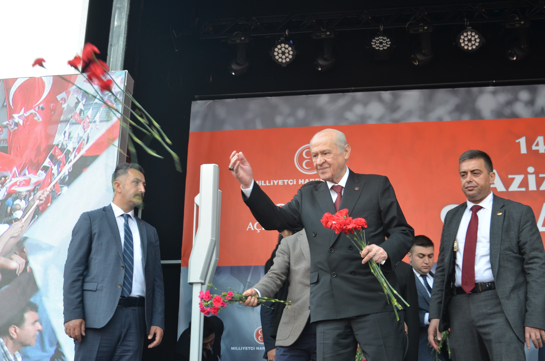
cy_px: 180
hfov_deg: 29.9
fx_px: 1020
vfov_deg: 20.1
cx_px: 272
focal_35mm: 68
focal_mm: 45
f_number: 5.6
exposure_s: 1/125
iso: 400
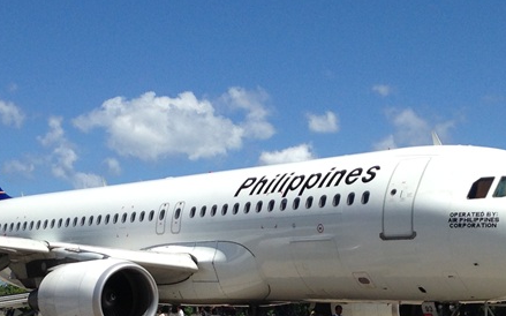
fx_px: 1172
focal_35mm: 85
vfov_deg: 15.1
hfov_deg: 24.4
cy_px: 300
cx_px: 256
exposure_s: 1/2262
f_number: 2.4
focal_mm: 4.12
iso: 50
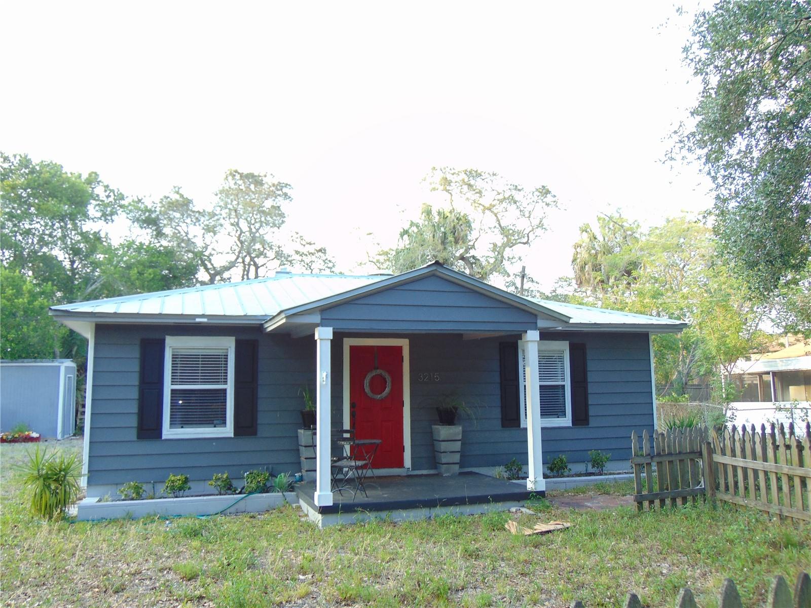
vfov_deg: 46.8
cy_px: 304
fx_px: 703
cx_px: 406
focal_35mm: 30
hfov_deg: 60.0
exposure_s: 1/30
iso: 80
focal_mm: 5.4
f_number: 3.1
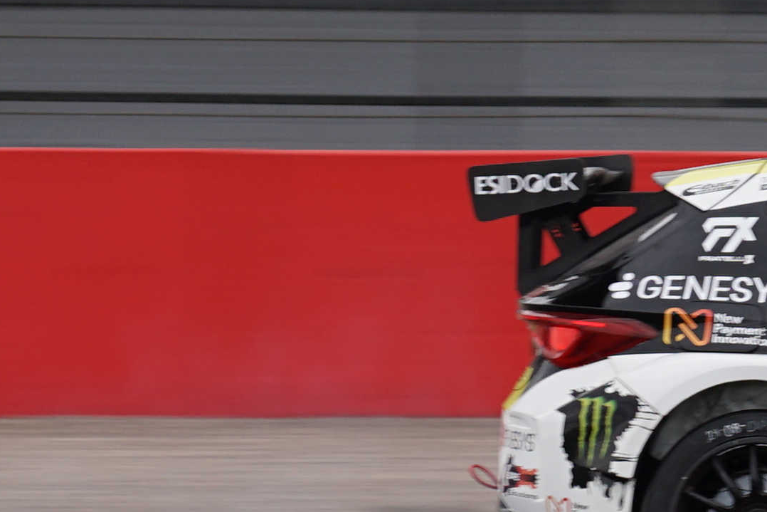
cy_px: 468
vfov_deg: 1.4
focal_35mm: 978
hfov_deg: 2.1
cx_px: 1288
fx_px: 20836
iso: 125
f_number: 8
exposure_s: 1/125
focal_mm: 175.7
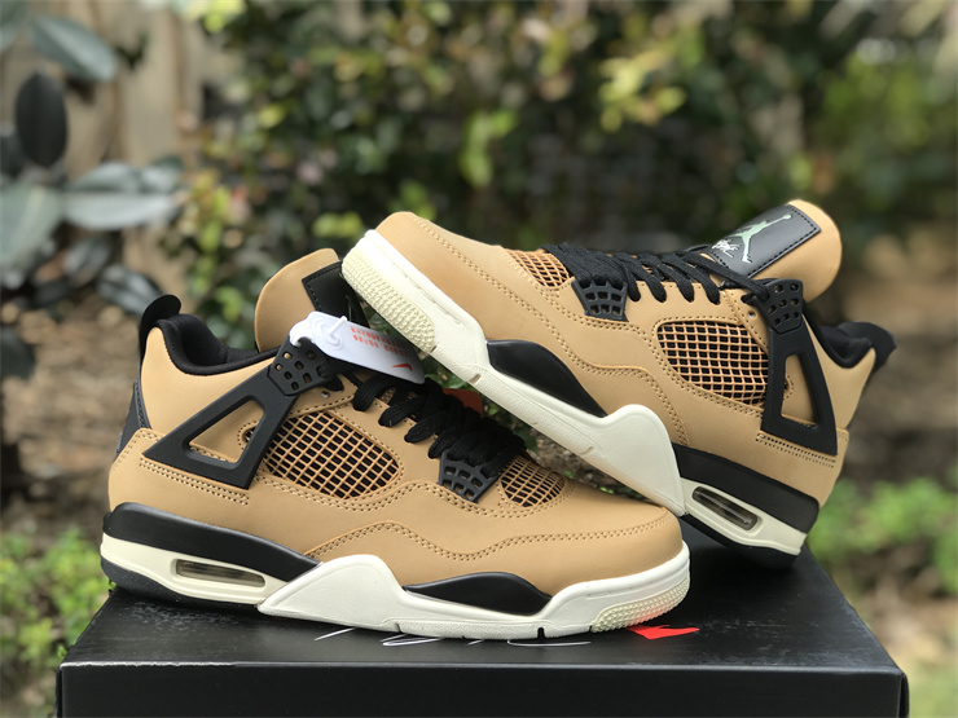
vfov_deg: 25.7
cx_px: 479
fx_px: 1577
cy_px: 359
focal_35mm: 57
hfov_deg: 33.8
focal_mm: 6.6
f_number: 2.8
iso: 20
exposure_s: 1/213
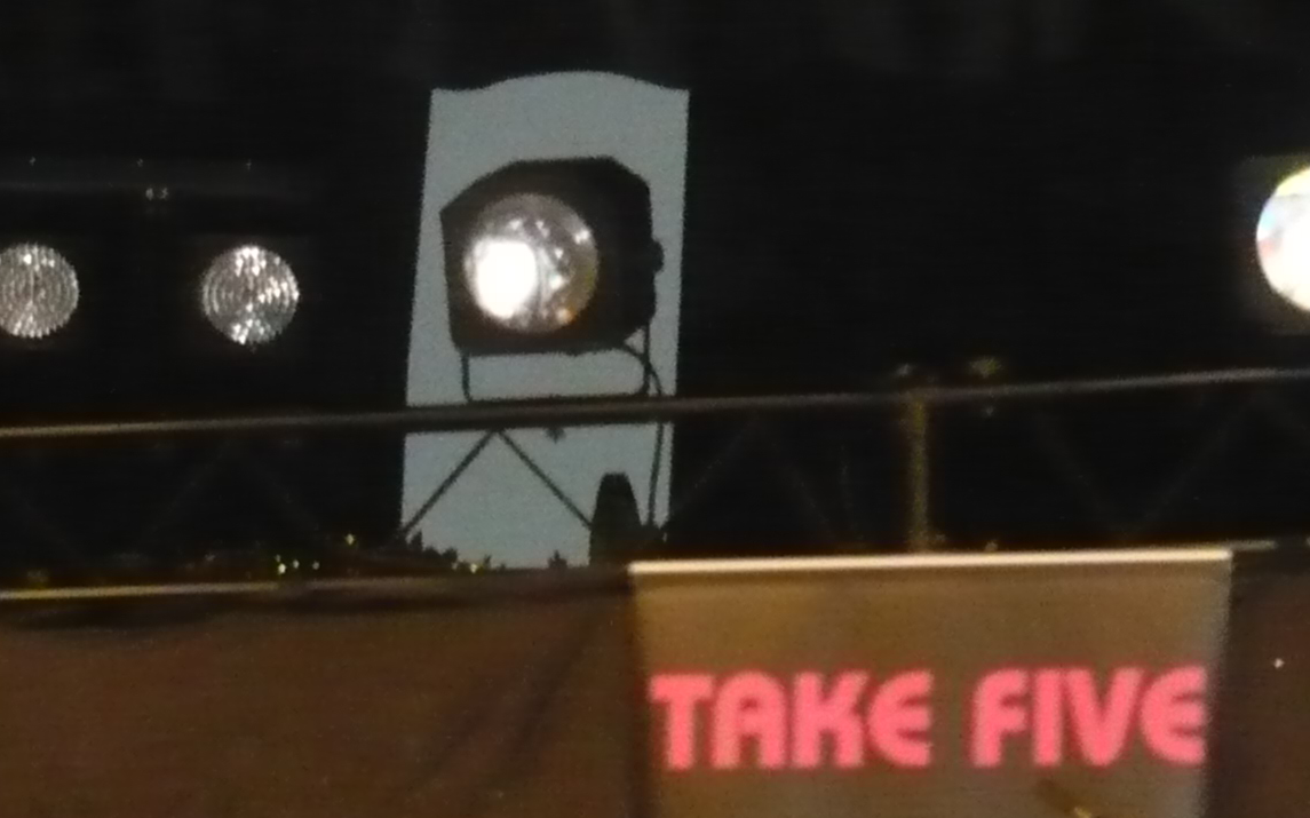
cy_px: 1391
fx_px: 4747
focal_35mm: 133
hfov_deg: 15.7
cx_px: 597
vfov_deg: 9.4
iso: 1000
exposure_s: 1/30
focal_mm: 7.2
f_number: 3
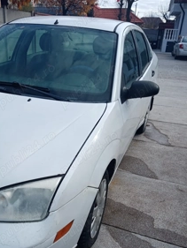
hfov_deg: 38.1
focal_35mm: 37
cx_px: 58
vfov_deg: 49.2
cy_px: 168
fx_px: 266
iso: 111
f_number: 1.8
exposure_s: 1/610
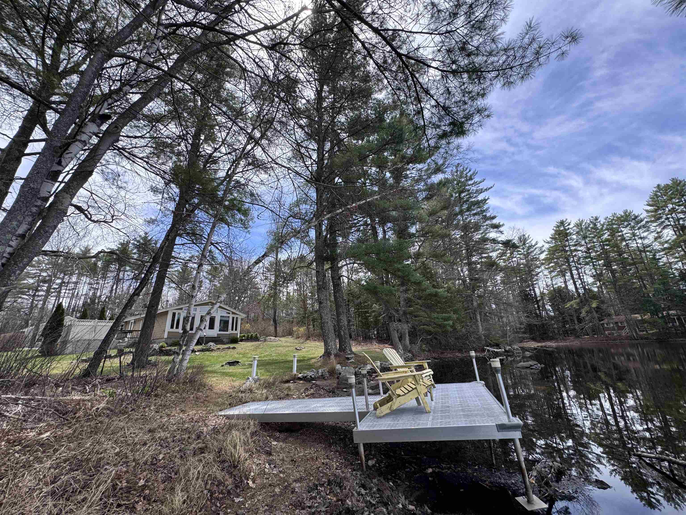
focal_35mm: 14
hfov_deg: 102.1
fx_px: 277
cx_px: 343
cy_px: 258
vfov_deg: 85.7
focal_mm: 2.22
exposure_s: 1/779
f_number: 2.2
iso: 40
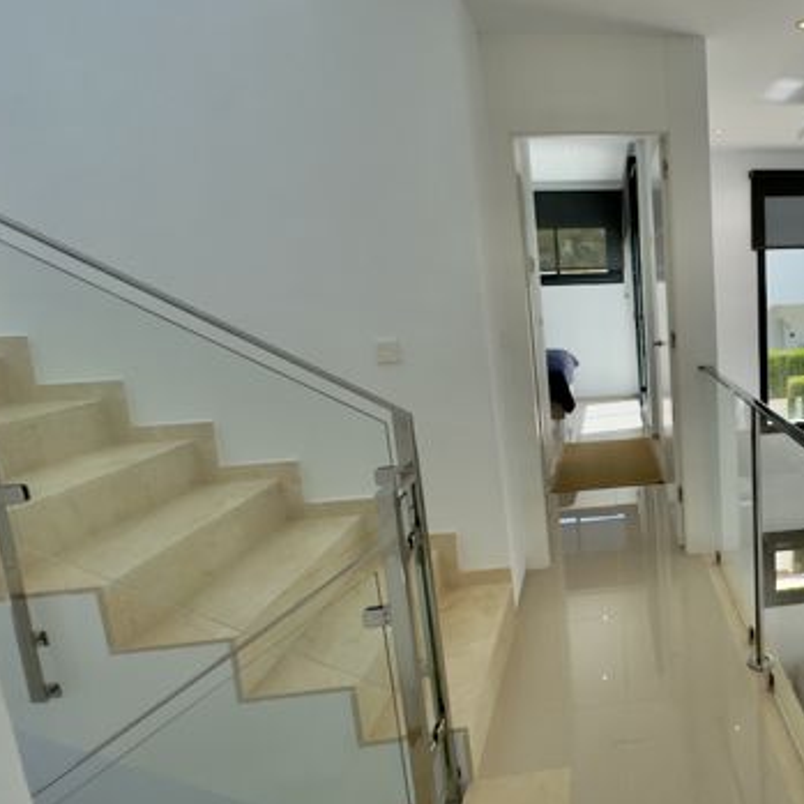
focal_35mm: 25
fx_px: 657
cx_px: 711
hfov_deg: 55.3
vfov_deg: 62.9
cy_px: 403
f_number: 2.2
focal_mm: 2.22
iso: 40
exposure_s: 1/451
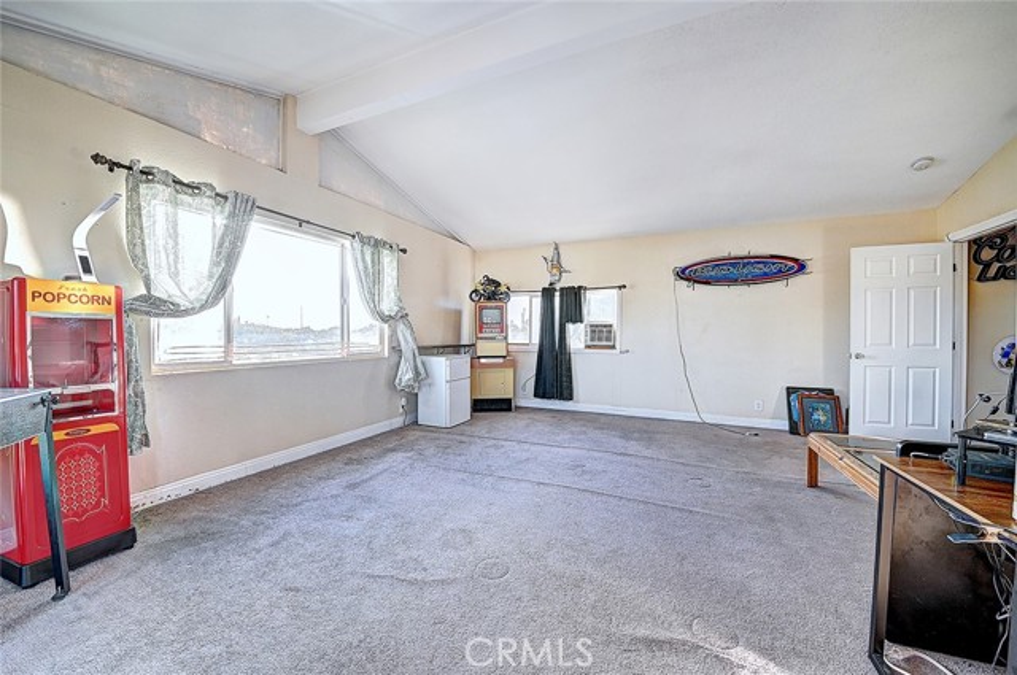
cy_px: 338
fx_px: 367
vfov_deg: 85.3
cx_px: 508
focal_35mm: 13
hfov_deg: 108.4
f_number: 9
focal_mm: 13
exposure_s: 1/20
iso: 400
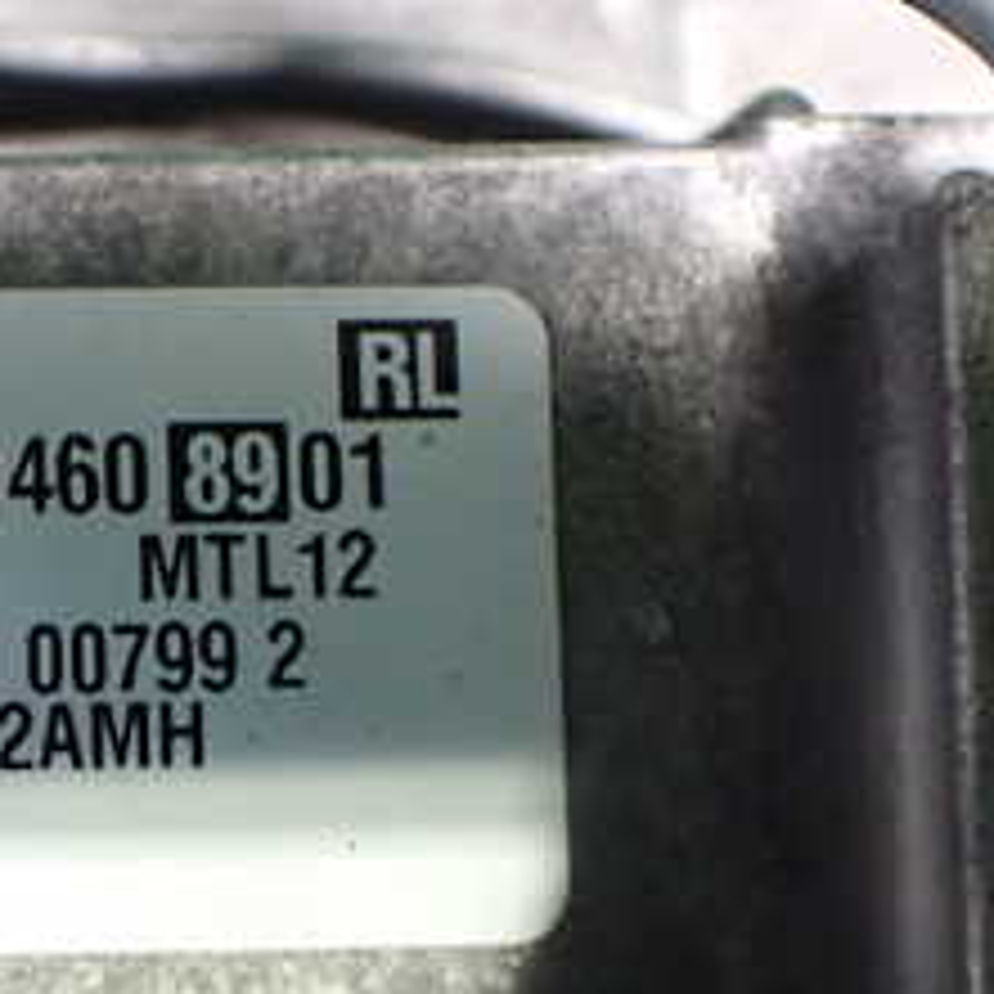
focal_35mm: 72
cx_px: -94
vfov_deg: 24.0
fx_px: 2339
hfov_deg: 22.6
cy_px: 540
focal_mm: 5.4
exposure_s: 1/40
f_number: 2.3
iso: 800
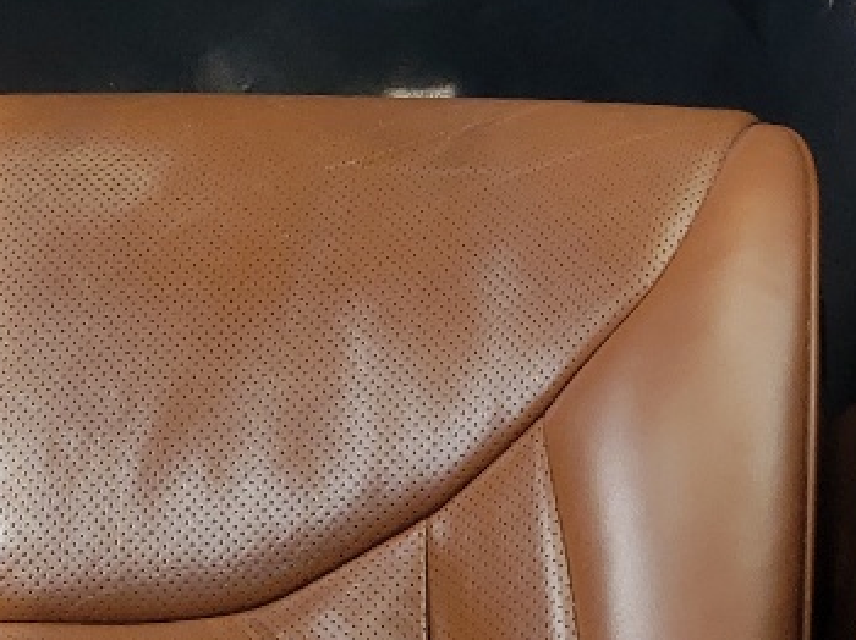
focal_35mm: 119
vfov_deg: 12.1
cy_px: -203
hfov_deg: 16.0
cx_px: 1000
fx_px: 2941
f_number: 1.5
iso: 50
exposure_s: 1/200
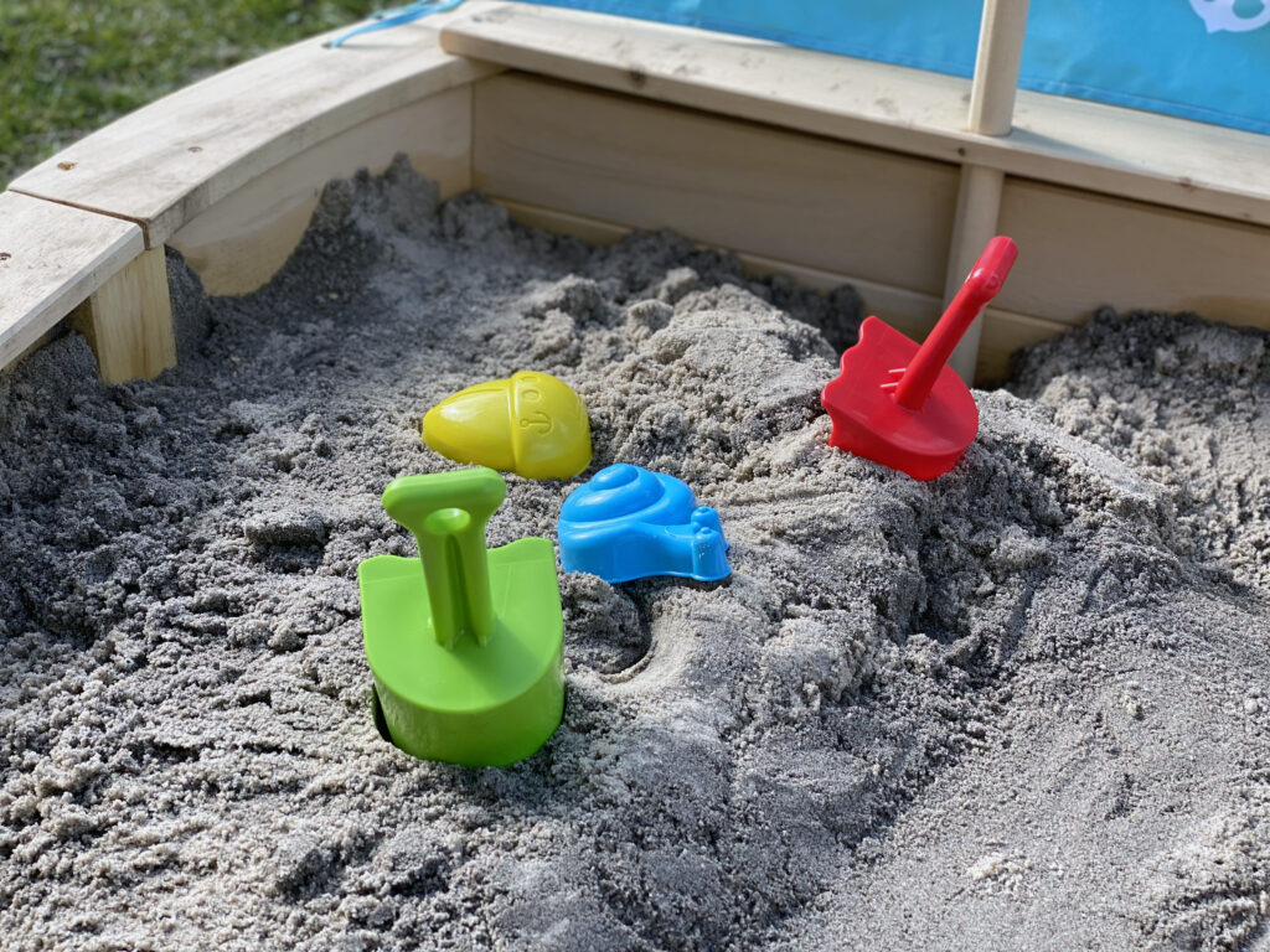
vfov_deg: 28.0
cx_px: 635
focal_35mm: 52
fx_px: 1908
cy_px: 476
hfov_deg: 36.8
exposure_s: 1/470
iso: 20
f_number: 2
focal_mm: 6
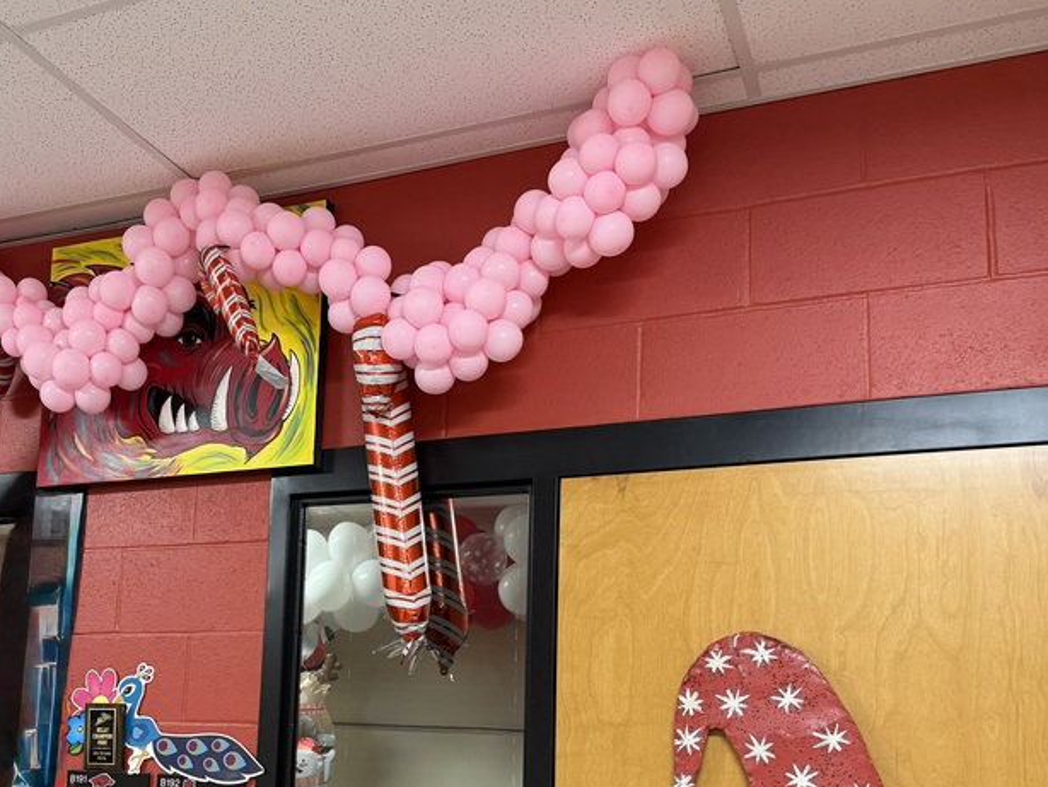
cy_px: 587
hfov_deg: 46.2
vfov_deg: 35.2
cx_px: 367
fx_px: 1211
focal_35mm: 40
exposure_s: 1/60
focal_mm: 6.76
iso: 200
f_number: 1.78
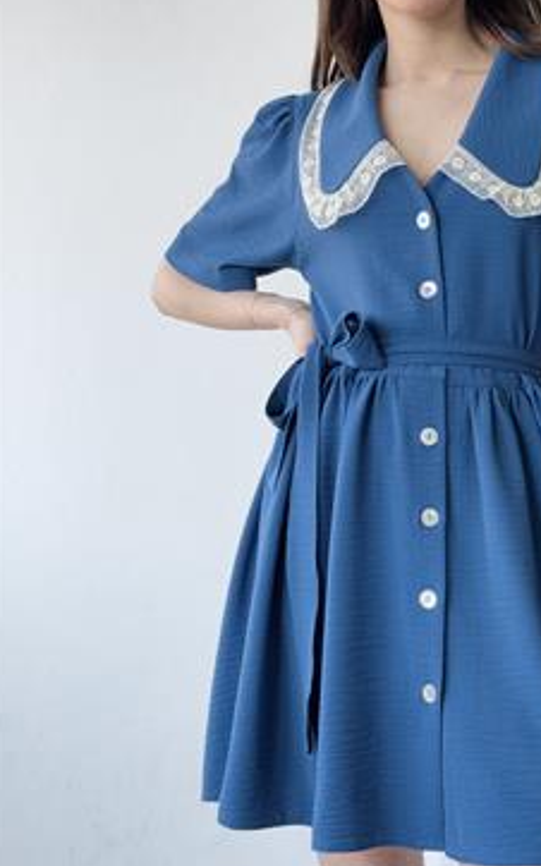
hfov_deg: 17.2
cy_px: 317
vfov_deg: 27.4
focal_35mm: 75
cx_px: 464
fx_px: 1771
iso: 80
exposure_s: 1/127
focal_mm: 6.76
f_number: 1.78
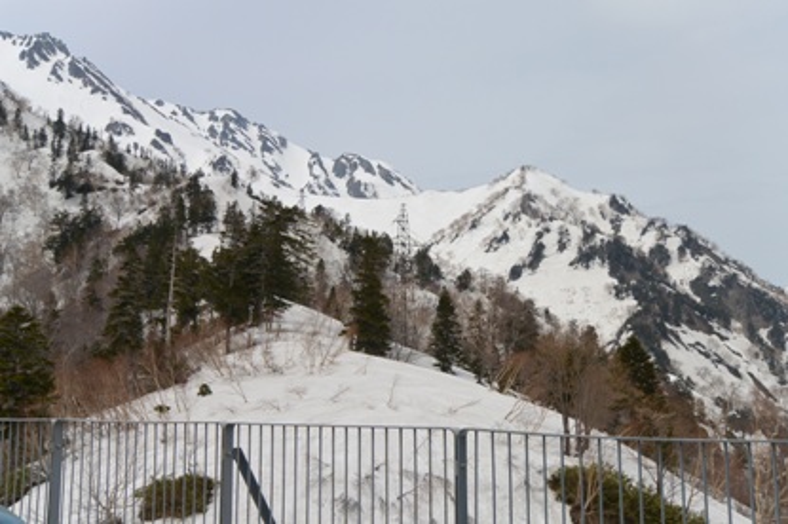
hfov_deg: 42.8
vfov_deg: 29.2
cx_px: 394
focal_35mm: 46
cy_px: 262
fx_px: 1006
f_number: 6.3
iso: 160
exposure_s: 1/1250
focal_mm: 17.1
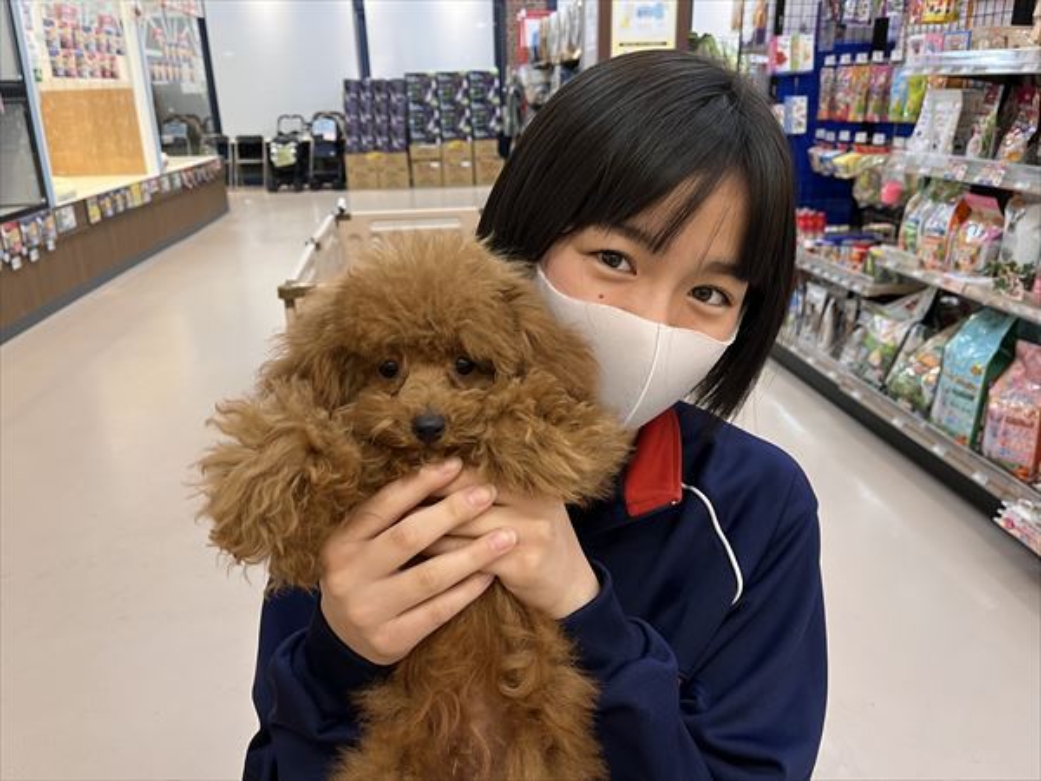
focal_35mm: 26
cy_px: 390
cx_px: 520
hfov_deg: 67.3
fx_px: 782
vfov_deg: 53.1
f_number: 1.6
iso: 80
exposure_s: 1/60
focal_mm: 5.1
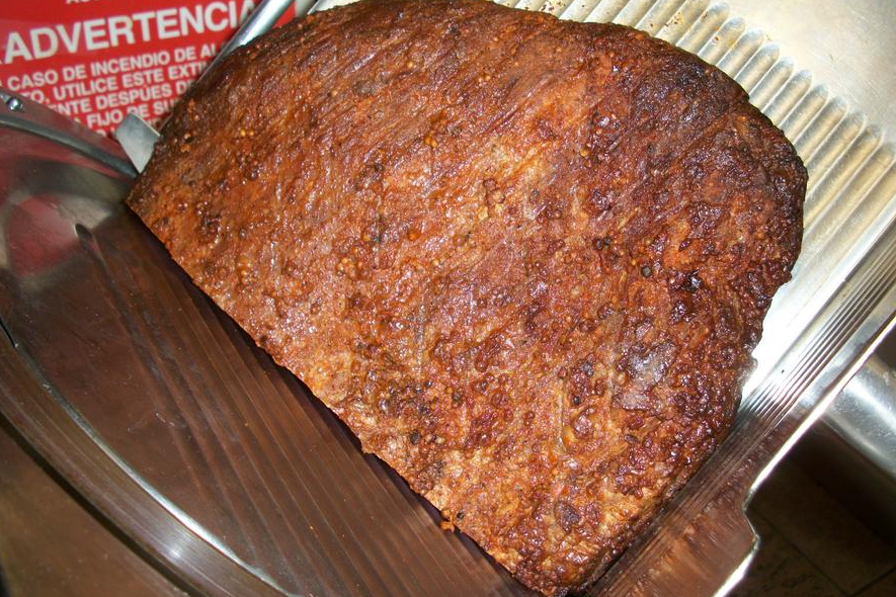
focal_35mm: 37
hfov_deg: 51.9
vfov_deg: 35.9
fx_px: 921
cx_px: 452
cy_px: 316
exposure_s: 1/60
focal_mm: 6.3
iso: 80
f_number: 3.1
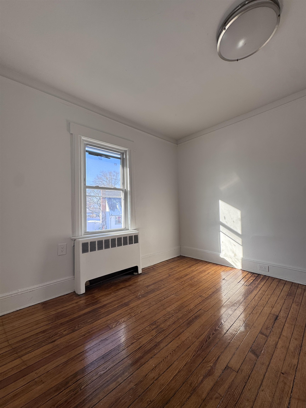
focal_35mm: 14
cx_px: 153
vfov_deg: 102.1
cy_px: 204
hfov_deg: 85.7
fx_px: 165
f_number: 2.2
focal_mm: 2.22
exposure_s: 1/178
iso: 40
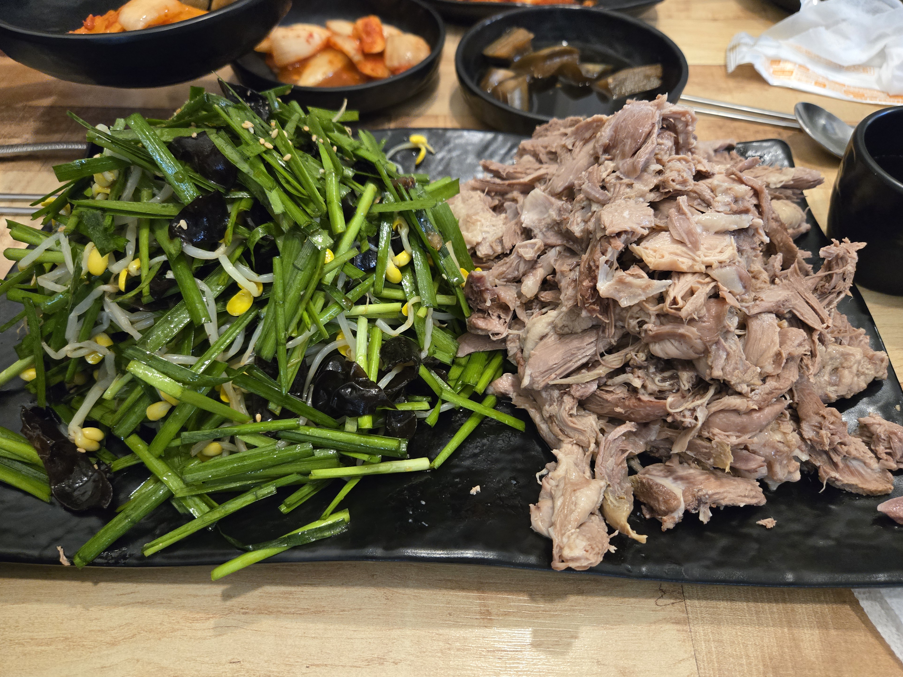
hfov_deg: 71.6
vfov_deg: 56.8
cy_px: 341
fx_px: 626
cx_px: 436
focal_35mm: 24
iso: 1000
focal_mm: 5.4
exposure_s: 1/120
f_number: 1.8
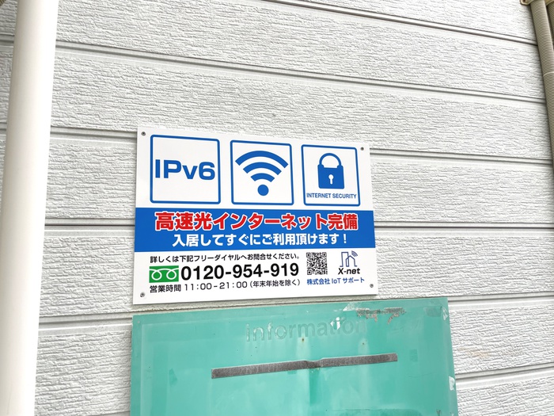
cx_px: 277
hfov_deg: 67.3
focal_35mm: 26
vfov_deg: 53.1
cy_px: 208
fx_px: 416
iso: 32
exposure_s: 1/150
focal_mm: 4.2
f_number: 1.6
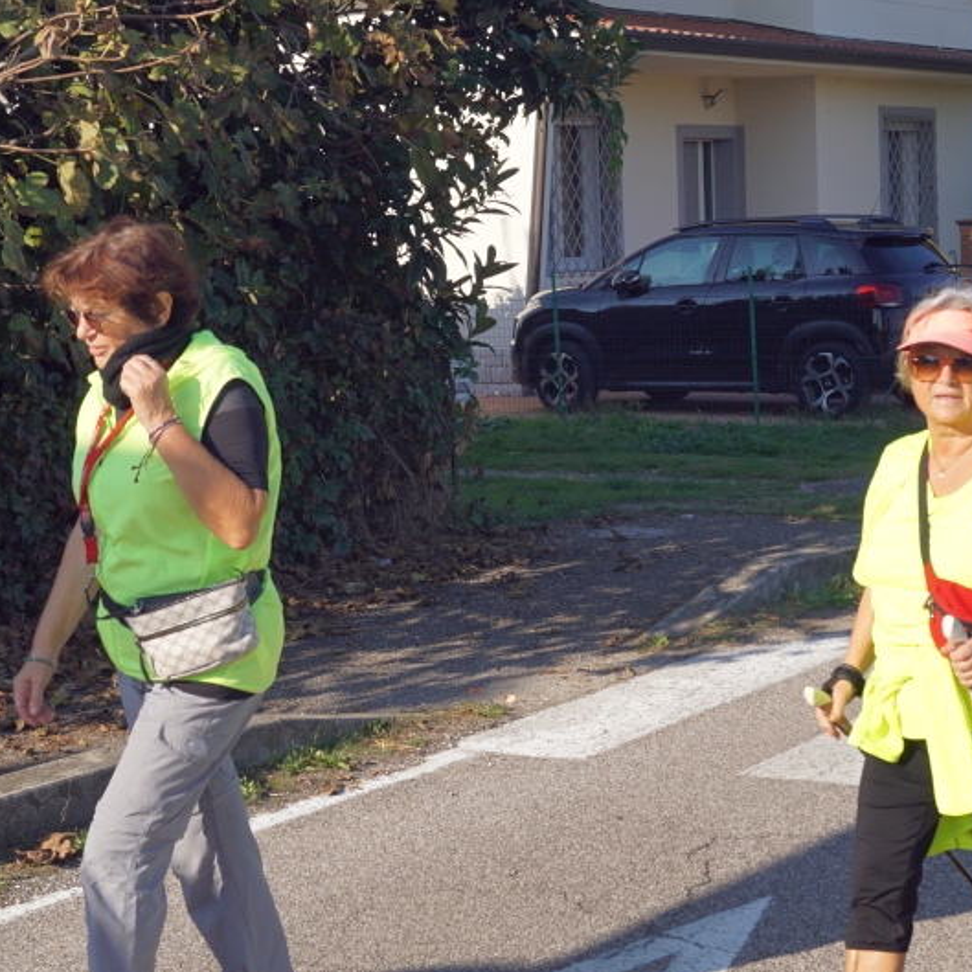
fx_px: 2351
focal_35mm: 74
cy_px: 475
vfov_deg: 23.4
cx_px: 522
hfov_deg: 23.4
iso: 100
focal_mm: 24
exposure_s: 1/250
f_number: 7.1
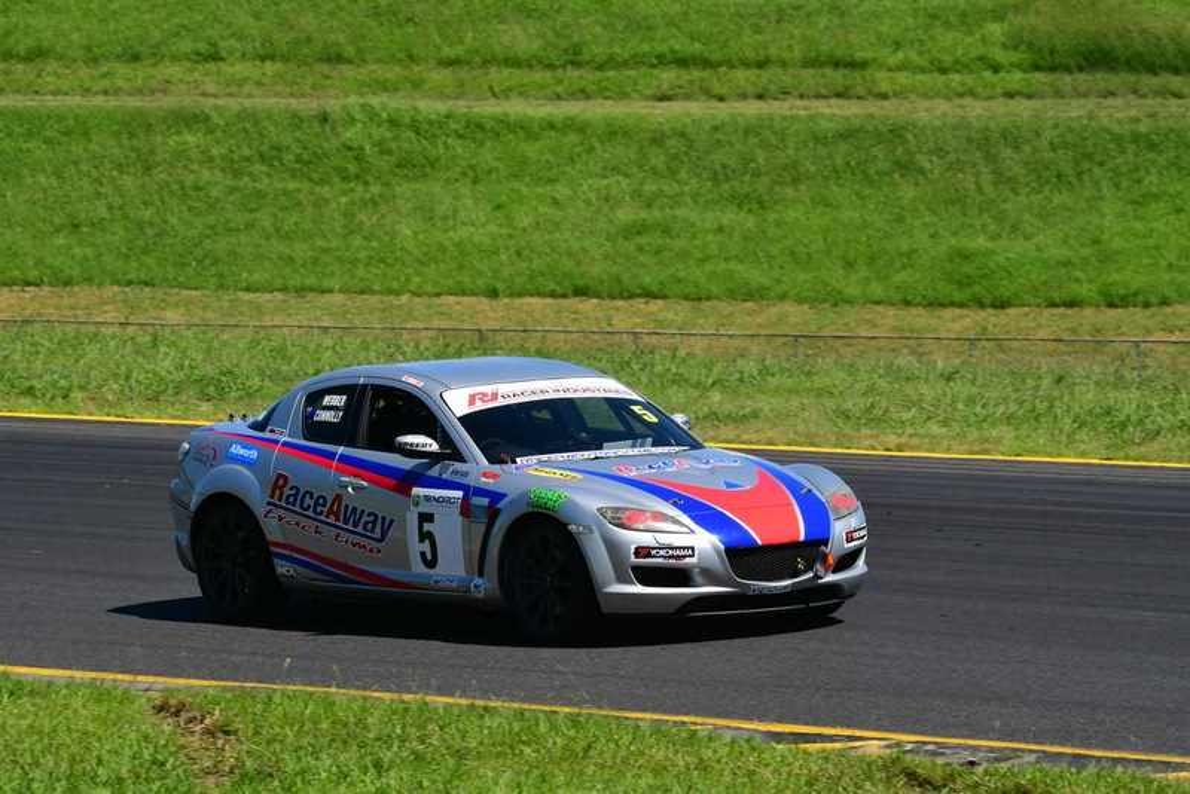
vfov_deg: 4.6
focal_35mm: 300
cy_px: 397
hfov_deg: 6.9
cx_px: 595
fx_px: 9920
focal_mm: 200
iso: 400
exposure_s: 1/640
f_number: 11
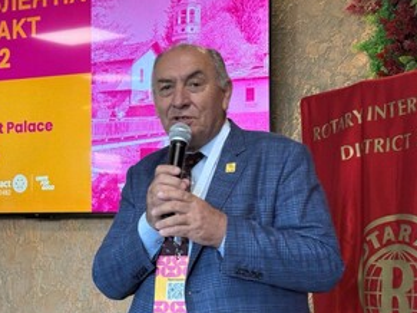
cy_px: 177
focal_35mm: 66
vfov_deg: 22.2
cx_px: 158
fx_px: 795
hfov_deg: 29.3
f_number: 1.78
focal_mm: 6.76
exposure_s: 1/52
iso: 250
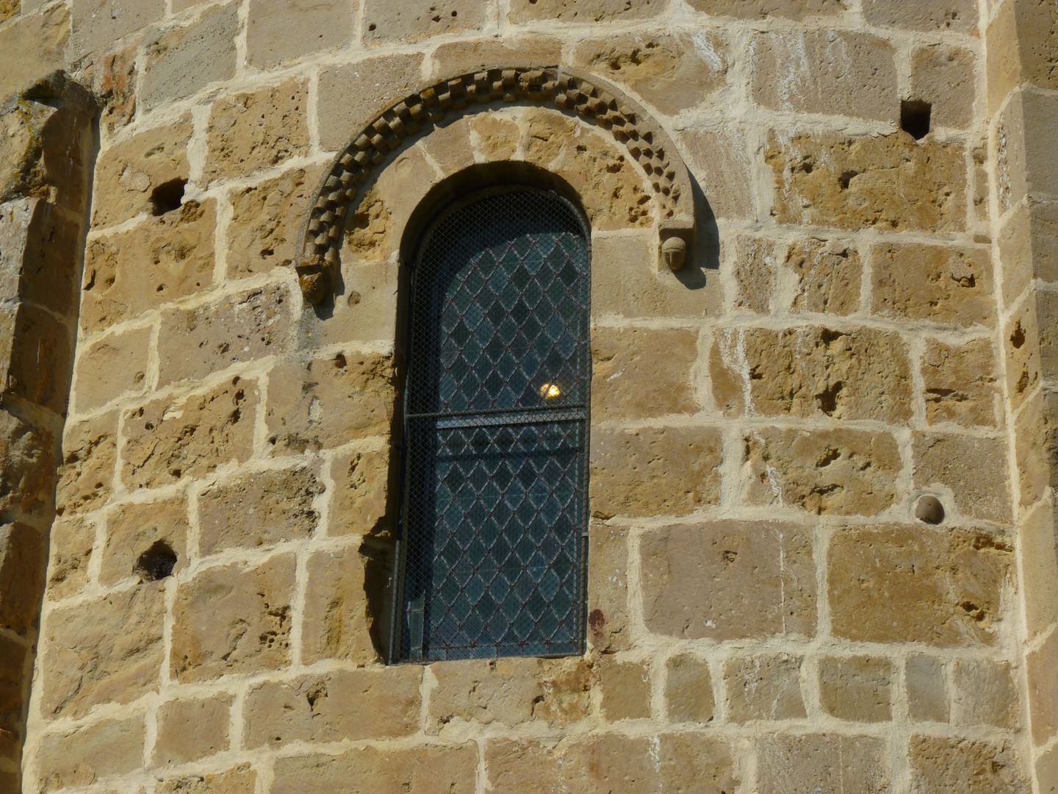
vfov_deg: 15.7
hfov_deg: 20.9
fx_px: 2873
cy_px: 397
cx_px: 529
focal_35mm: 94
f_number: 7.1
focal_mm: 16.7
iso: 80
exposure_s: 1/400
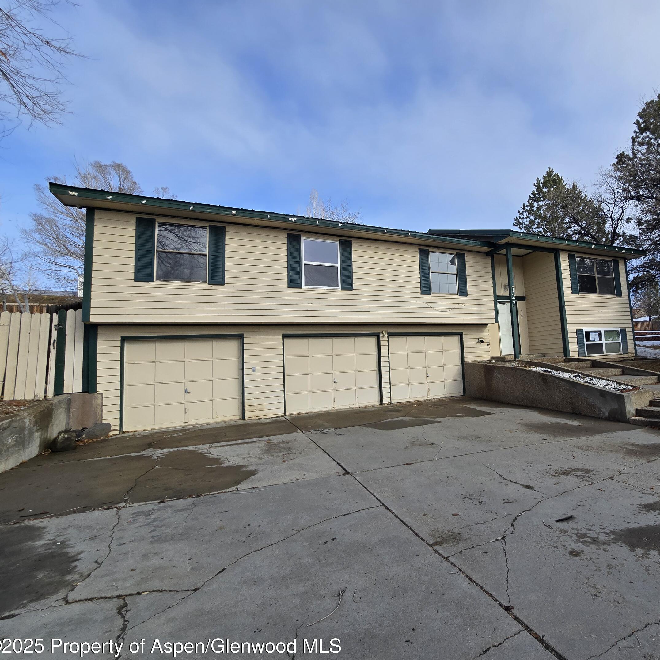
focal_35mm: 16
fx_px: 345
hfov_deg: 84.1
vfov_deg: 87.4
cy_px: 333
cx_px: 445
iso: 50
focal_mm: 2.2
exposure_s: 1/1889
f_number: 2.2
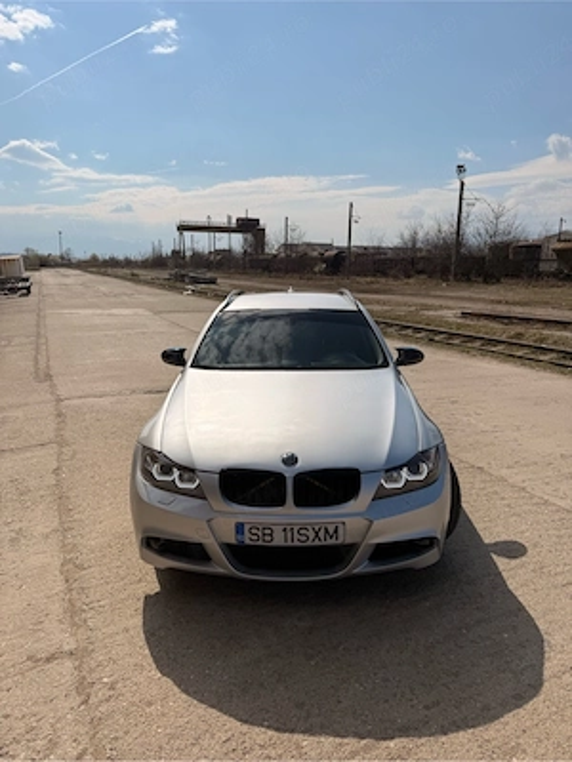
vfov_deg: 71.6
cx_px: 286
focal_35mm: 24
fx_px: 529
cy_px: 381
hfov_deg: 56.8
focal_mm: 6.76
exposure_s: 1/14286
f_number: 1.78
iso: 64
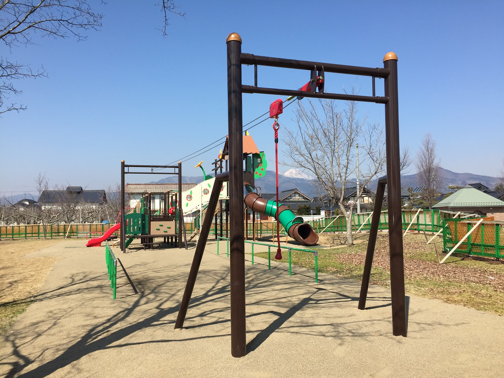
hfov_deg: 61.7
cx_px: 252
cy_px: 189
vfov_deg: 48.2
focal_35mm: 29
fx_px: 422
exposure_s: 1/1799
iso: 32
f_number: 2.2
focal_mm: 4.15
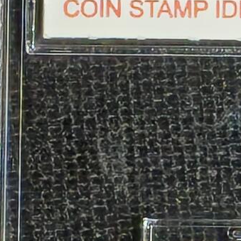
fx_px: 5104
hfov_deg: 2.7
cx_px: 379
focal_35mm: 648
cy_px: 329
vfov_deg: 2.7
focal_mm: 4.94
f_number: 1.5
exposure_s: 1/476
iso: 50
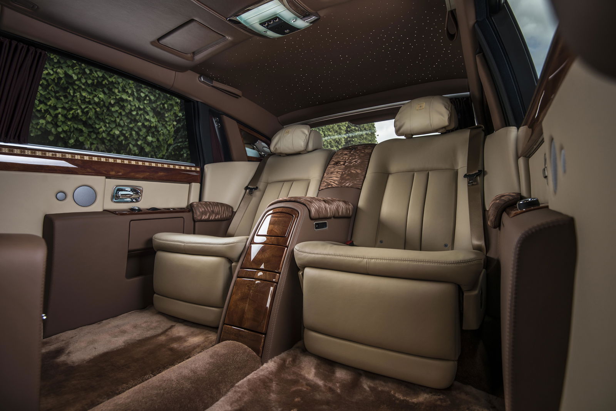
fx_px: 308
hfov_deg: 90.0
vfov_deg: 67.4
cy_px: 206
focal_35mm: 18
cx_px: 308
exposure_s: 1/250
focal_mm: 18
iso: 160
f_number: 5
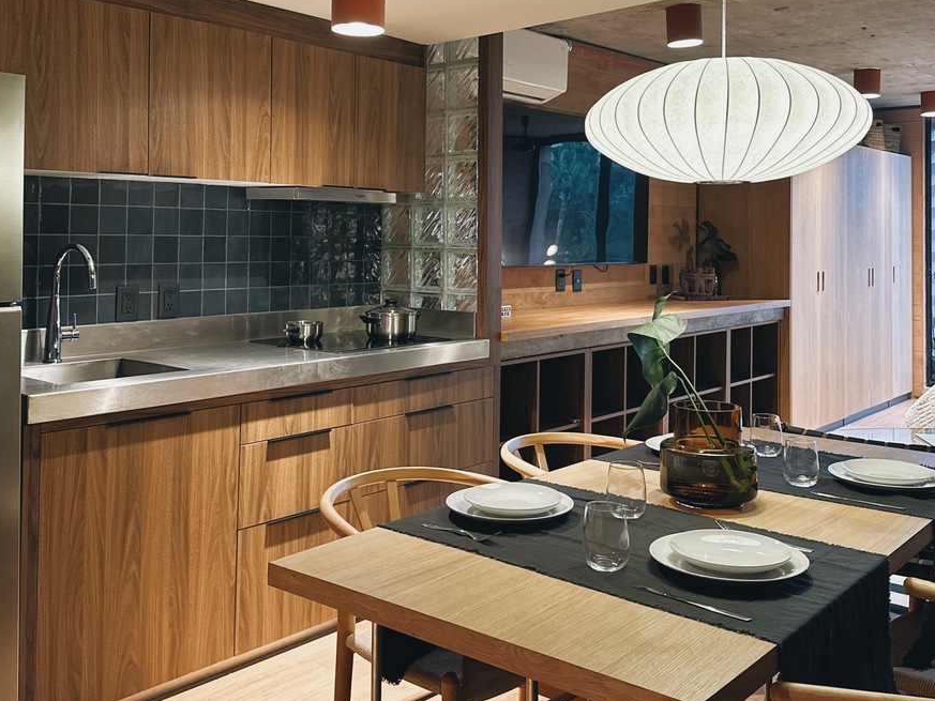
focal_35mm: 33
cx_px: 476
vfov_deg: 42.7
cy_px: 270
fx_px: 891
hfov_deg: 55.3
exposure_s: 1/60
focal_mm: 6.86
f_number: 1.78
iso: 320
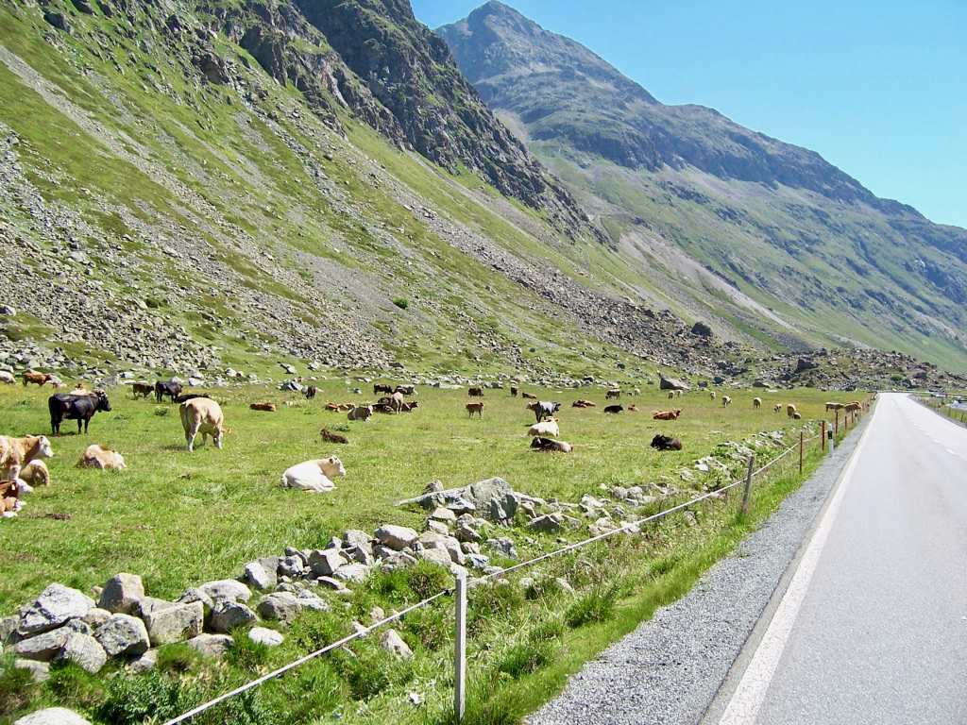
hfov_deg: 55.4
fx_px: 922
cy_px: 362
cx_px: 484
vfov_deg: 42.9
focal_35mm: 33
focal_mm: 5.5
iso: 80
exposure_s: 1/500
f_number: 3.4
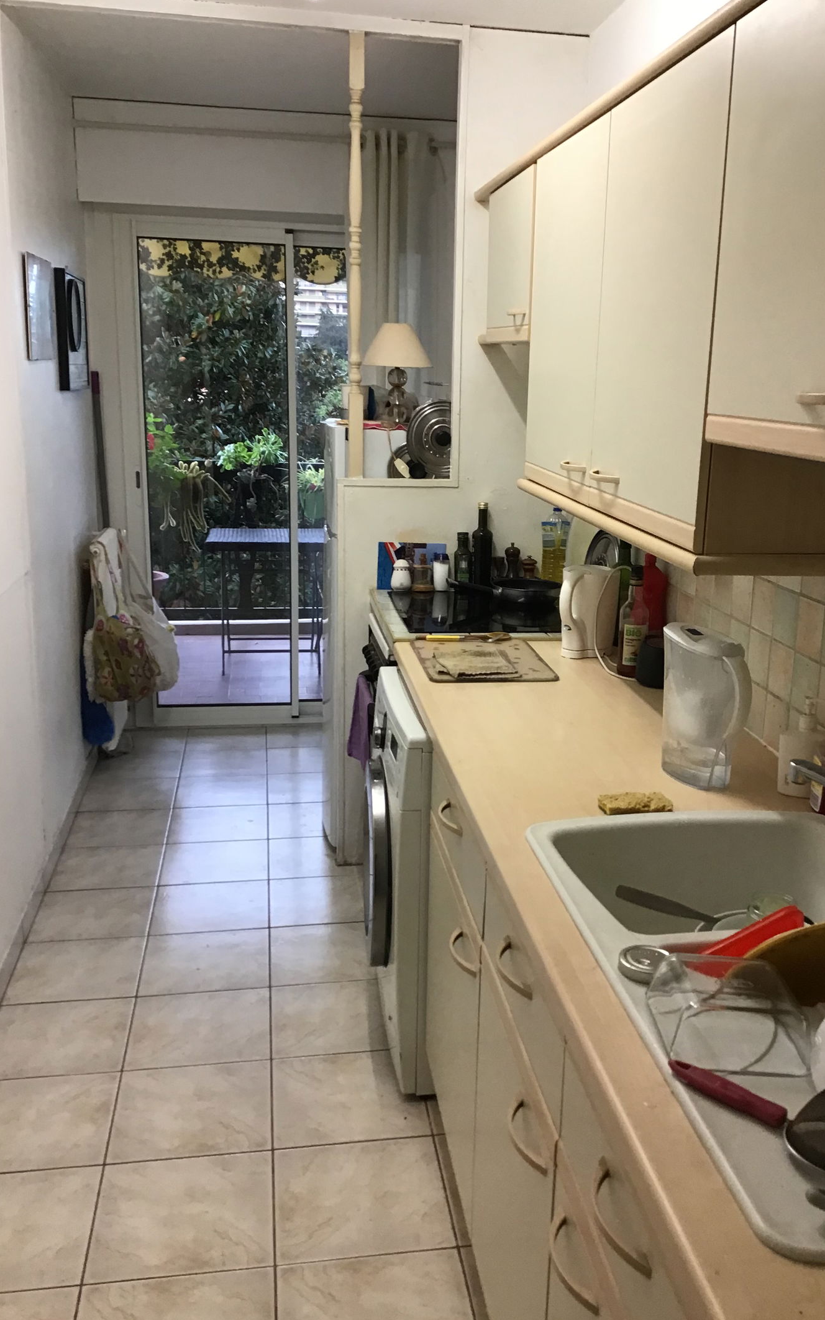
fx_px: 1187
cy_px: 661
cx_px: 483
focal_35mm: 33
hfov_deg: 38.2
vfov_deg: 58.1
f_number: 2.4
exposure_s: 1/33
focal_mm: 3.3
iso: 80
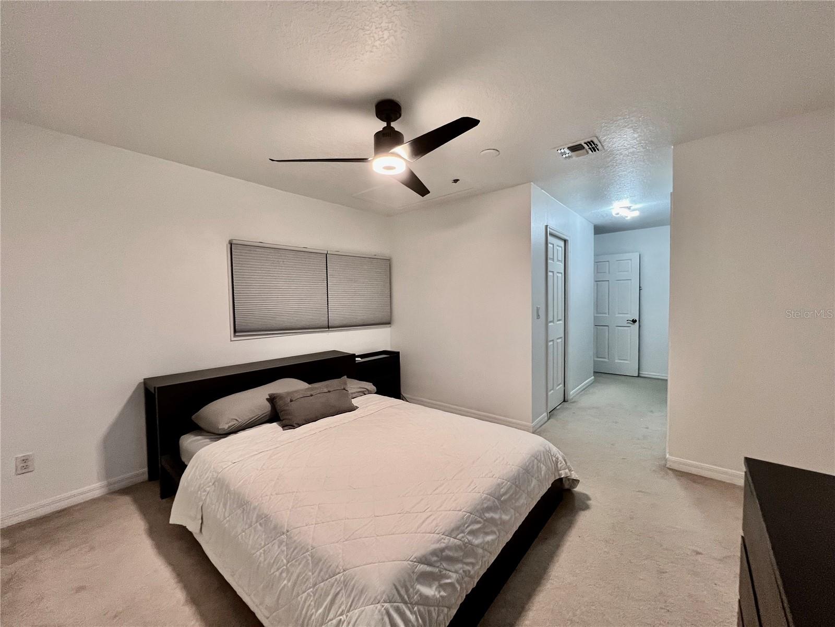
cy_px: 314
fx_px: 314
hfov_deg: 106.2
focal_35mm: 13
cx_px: 418
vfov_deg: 89.9
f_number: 1.8
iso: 320
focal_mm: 1.57
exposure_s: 1/60
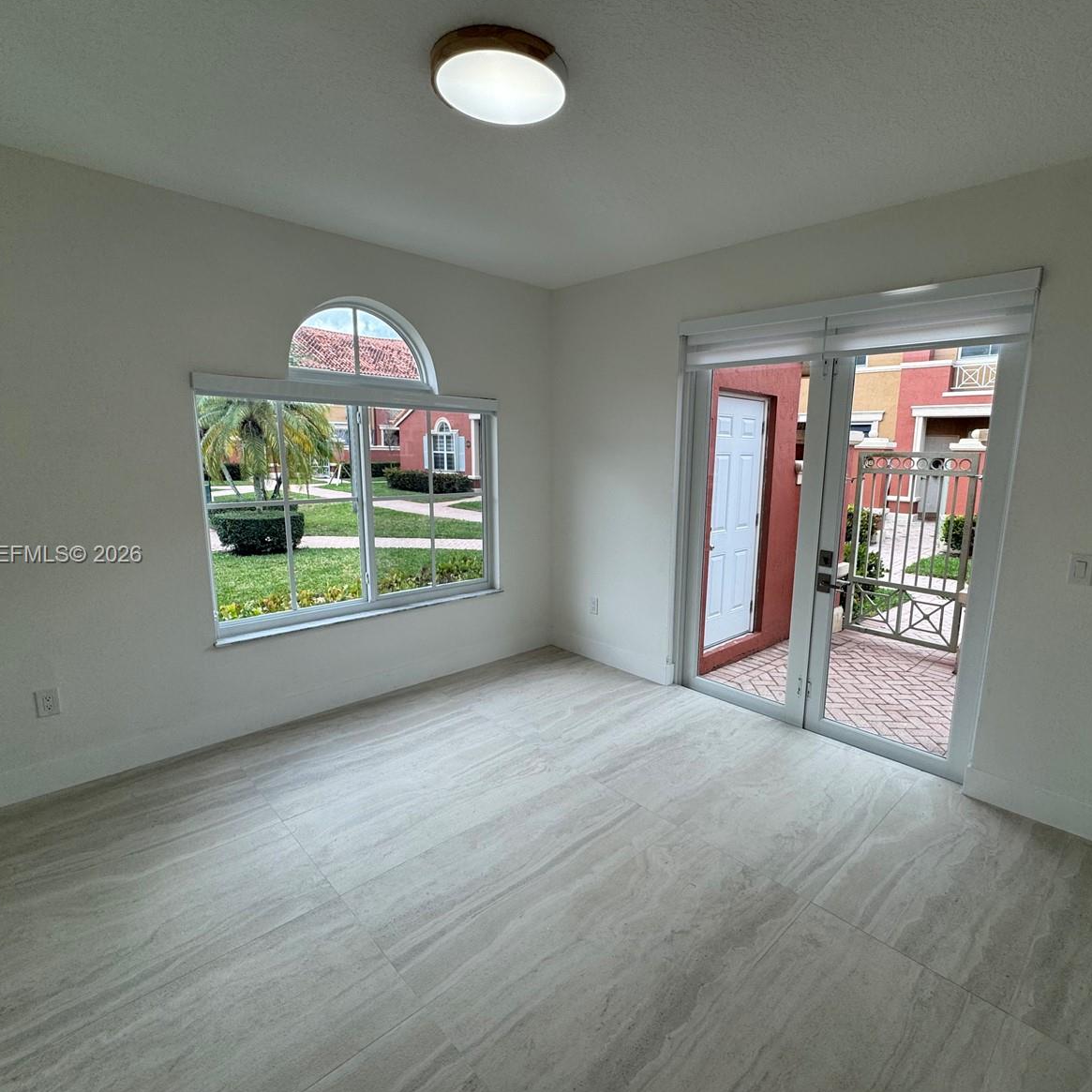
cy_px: 556
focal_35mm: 17
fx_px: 607
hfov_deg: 83.7
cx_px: 600
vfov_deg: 84.0
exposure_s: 1/194
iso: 40
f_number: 2.2
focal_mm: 2.22
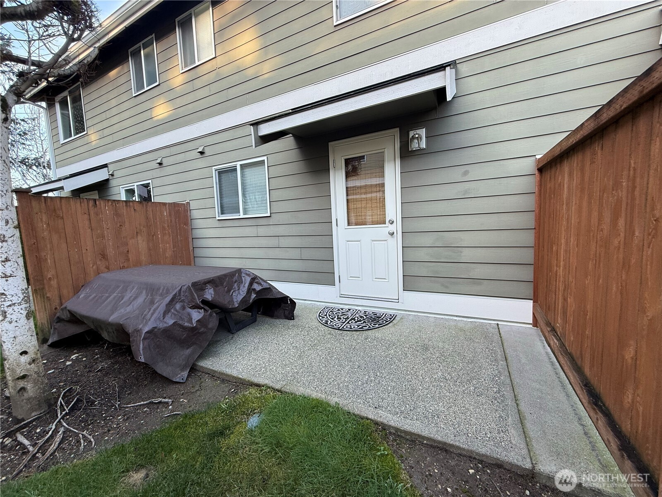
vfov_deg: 85.7
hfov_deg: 102.1
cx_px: 331
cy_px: 248
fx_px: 268
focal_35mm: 14
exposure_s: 1/99
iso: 64
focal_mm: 2.22
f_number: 2.2
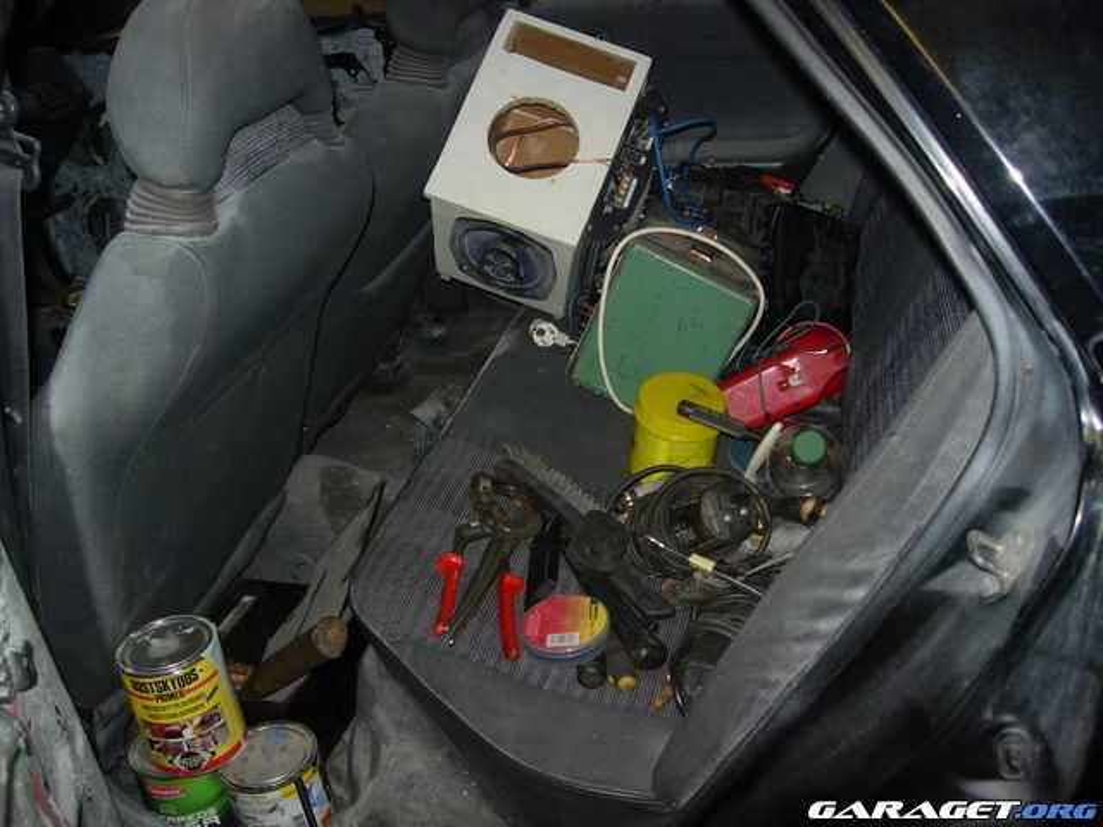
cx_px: 552
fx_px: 1211
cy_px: 414
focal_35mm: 38
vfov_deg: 37.7
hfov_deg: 49.0
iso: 79
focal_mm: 7.8
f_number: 2.8
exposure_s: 1/64
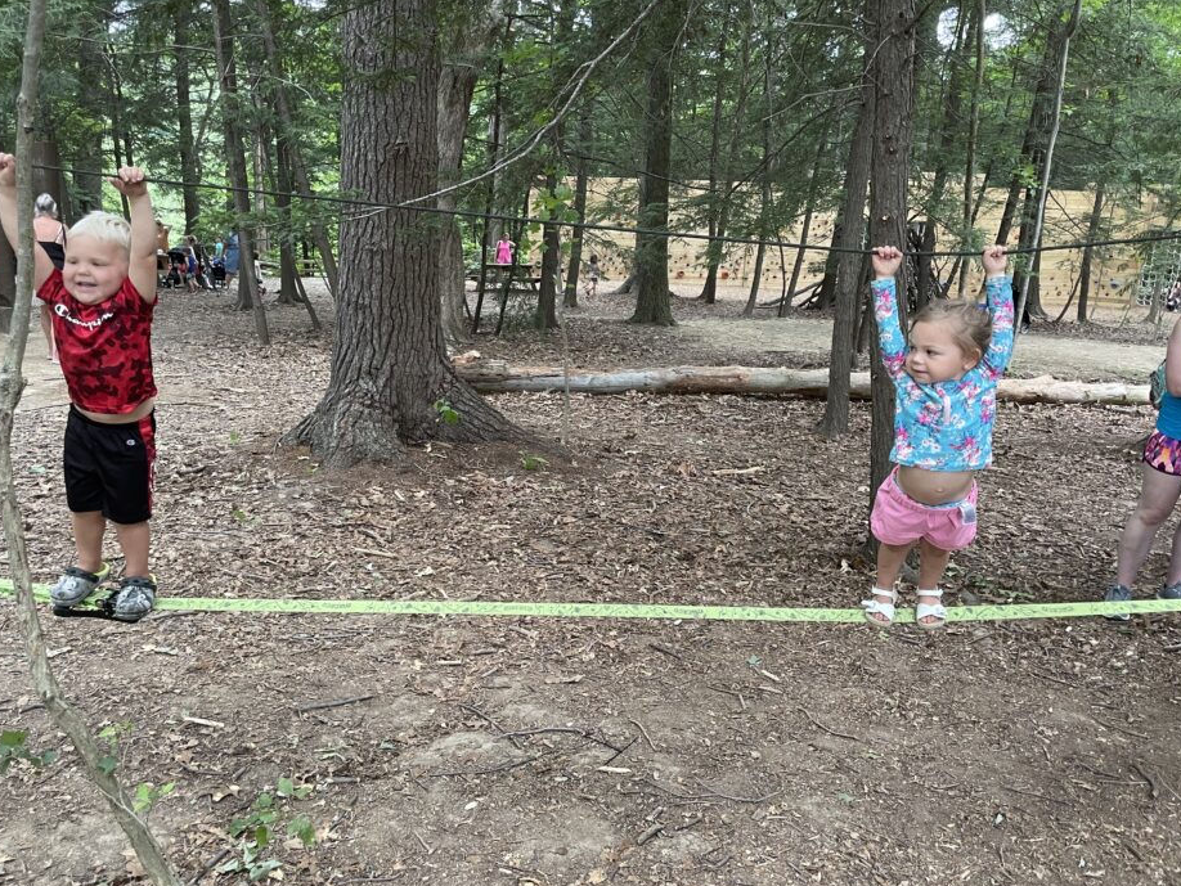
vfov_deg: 48.2
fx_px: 990
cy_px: 449
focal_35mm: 29
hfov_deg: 61.6
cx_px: 560
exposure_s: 1/63
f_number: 1.6
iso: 125
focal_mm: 4.2
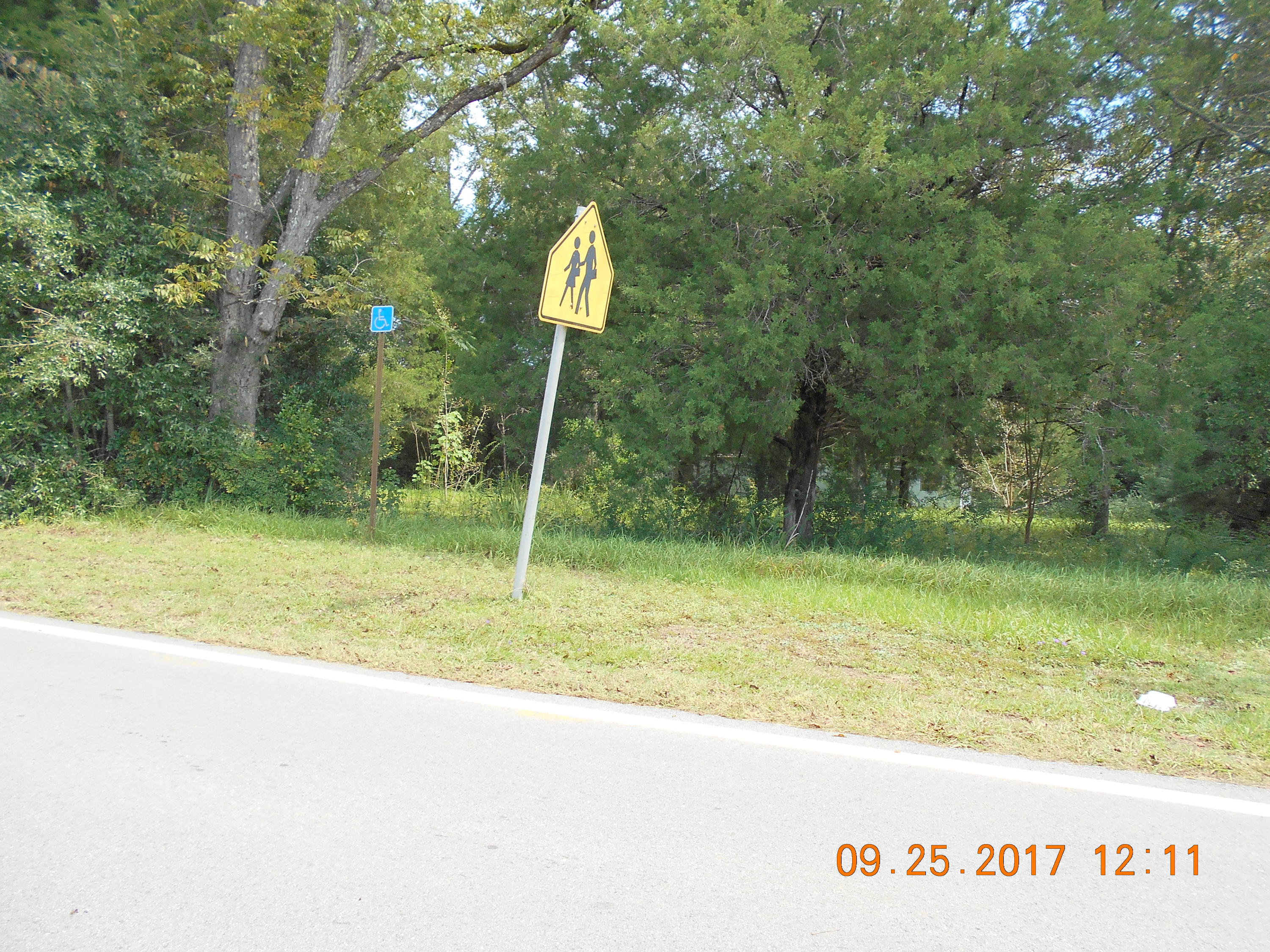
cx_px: 635
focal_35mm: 26
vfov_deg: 53.1
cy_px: 476
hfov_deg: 67.3
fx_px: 954
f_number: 3.2
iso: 80
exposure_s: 1/250
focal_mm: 4.6
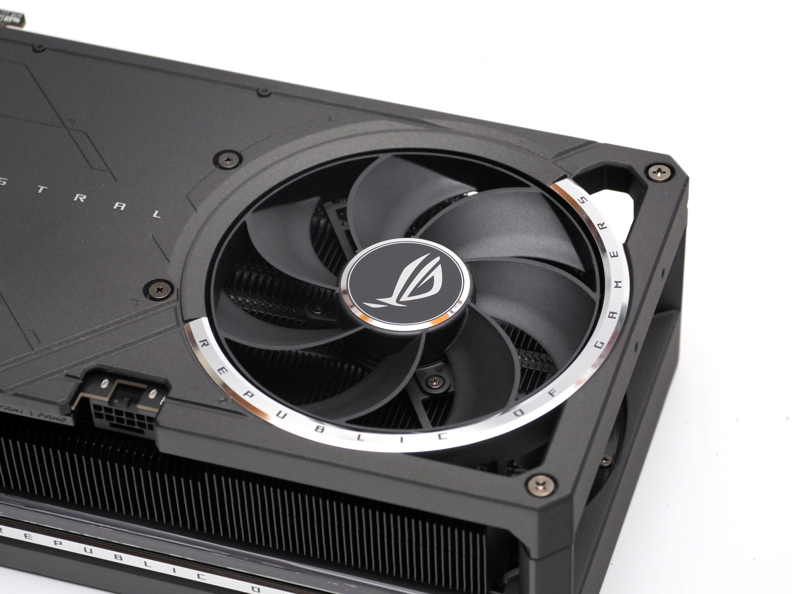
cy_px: 297
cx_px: 396
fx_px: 2791
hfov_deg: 16.1
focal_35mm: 122
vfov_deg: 12.1
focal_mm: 61
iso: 400
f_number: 5.6
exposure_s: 1/250
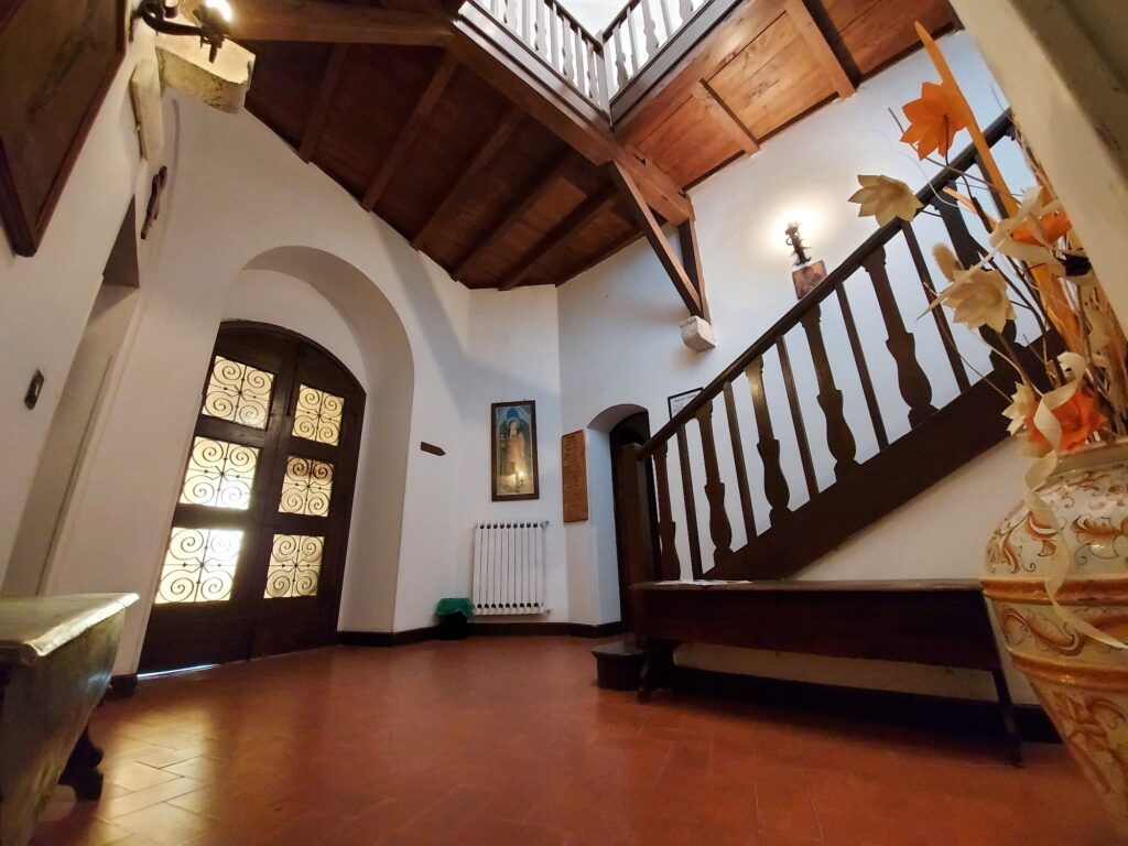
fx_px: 424
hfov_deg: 106.2
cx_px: 564
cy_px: 423
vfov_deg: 89.9
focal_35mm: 13
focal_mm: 1.74
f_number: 2.2
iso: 800
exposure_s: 1/16
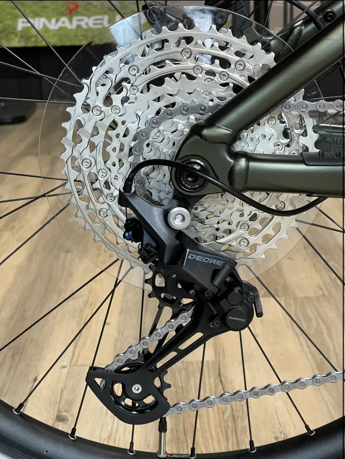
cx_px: 172
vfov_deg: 30.3
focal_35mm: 64
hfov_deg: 22.9
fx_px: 850
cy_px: 230
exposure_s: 1/50
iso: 200
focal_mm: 7.5
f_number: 2.2
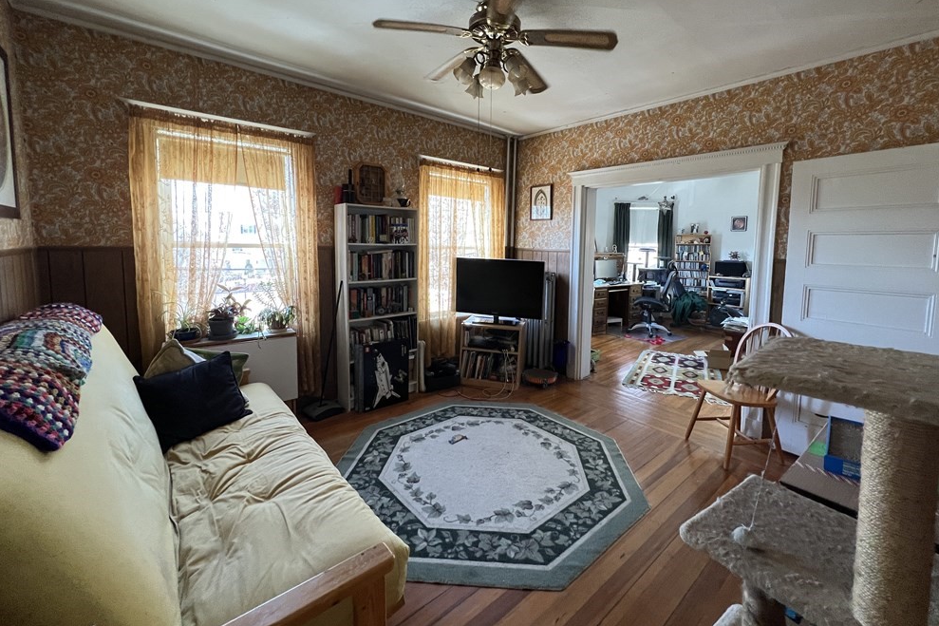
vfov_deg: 80.9
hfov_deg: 104.2
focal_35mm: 14
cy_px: 277
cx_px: 484
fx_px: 365
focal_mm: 1.57
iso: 250
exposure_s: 1/98
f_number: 1.8
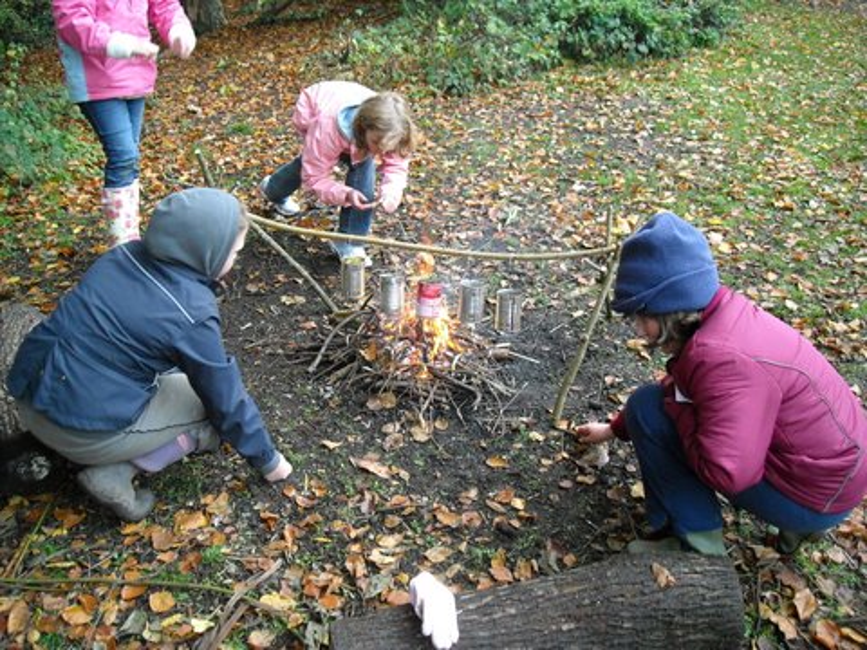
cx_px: 434
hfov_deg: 52.6
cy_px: 325
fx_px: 877
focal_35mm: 35
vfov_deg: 40.7
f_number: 2.8
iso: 400
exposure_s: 1/31
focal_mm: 5.7
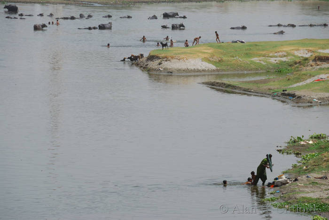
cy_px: 110
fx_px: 2744
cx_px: 164
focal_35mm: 300
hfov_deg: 6.9
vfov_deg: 4.6
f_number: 8
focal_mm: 200
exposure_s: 1/320
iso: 100
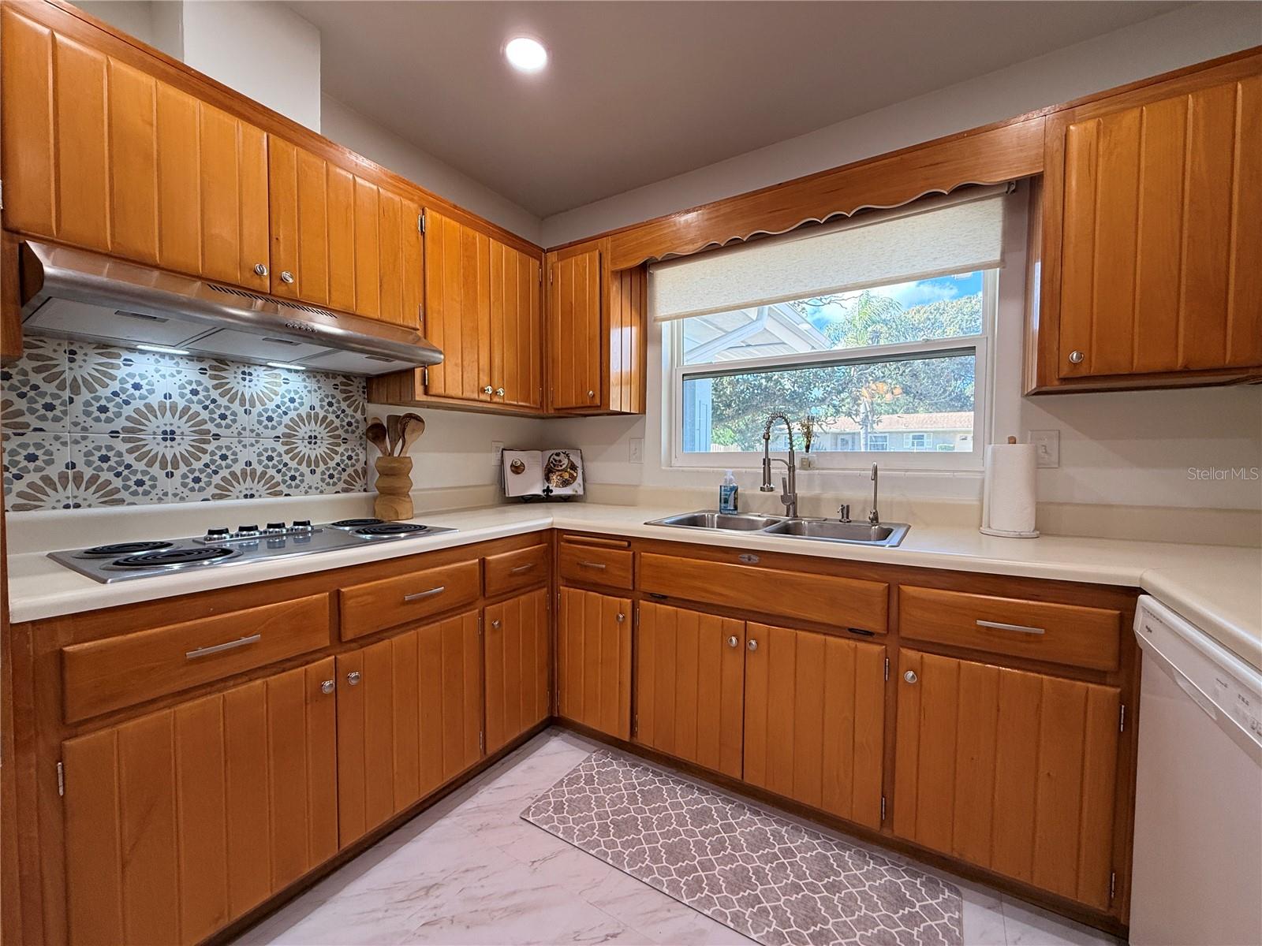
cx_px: 631
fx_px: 510
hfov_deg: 102.1
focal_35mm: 14
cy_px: 473
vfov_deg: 85.7
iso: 100
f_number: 2.2
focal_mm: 2.22
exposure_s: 1/120
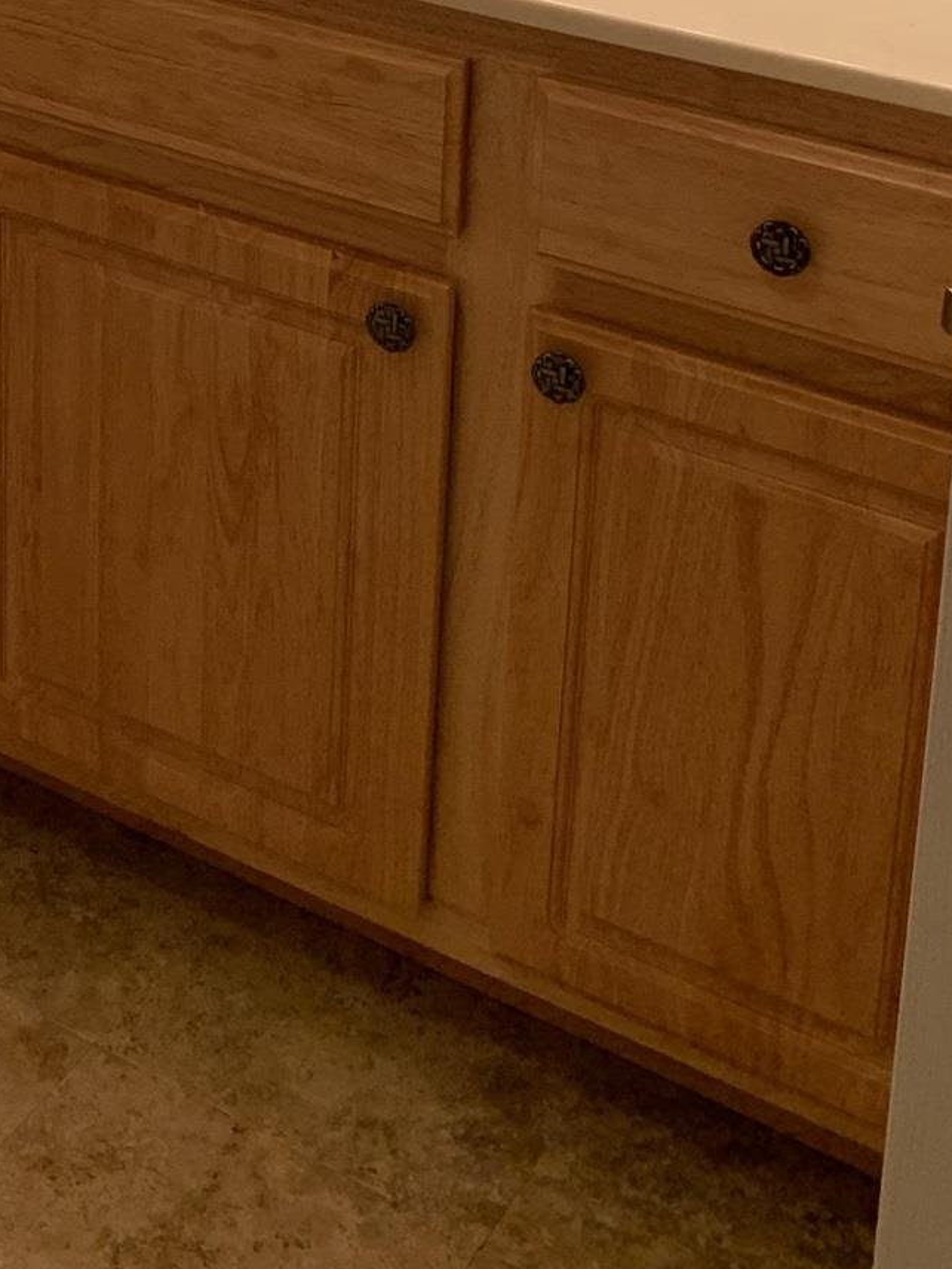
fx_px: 2567
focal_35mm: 70
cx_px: -197
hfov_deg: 19.7
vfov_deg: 25.0
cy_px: -261
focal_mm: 4.25
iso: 80
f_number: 1.8
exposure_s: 1/60
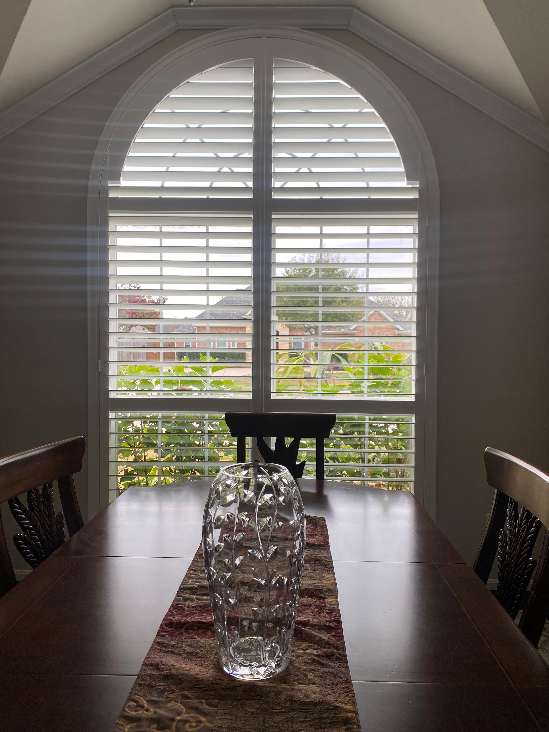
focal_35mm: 26
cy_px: 366
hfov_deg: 53.1
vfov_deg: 67.3
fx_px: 550
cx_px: 274
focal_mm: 4.25
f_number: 1.8
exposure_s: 1/145
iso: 32
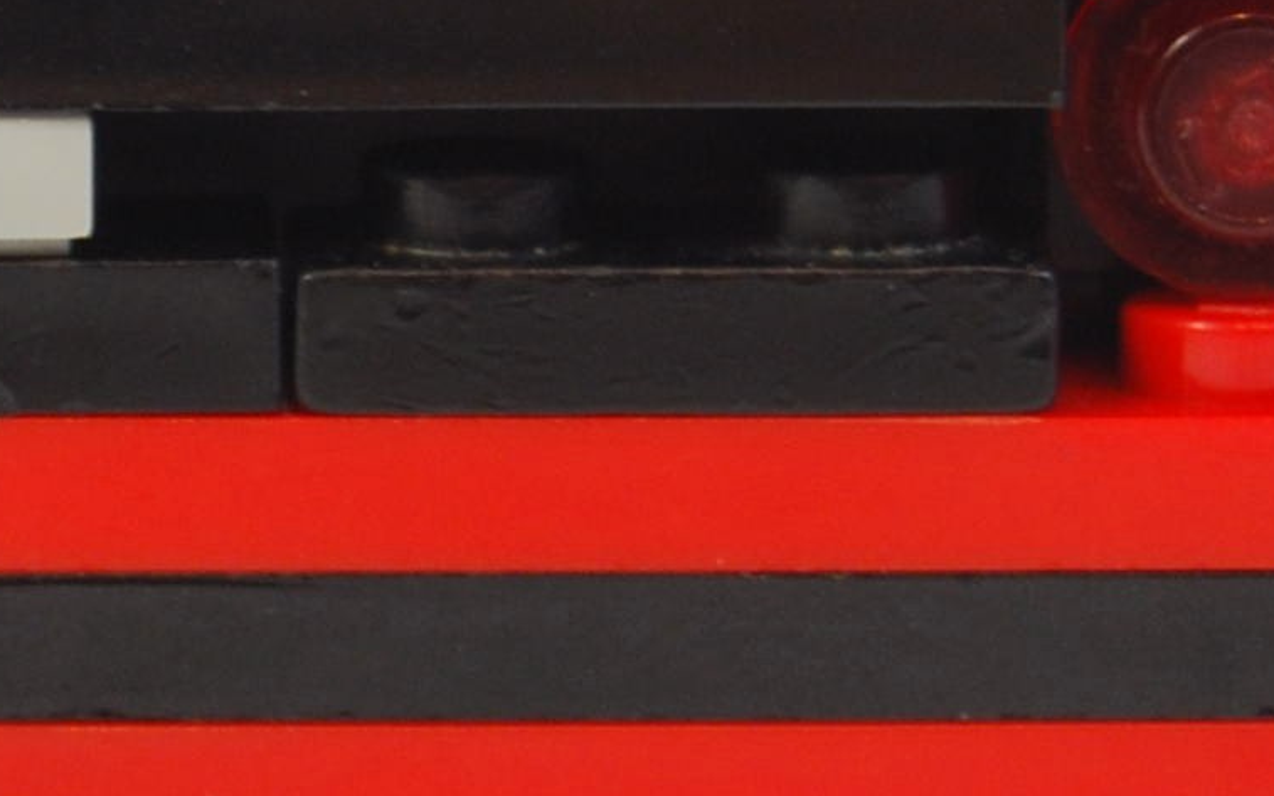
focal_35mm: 431
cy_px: 167
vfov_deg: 3.0
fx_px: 14950
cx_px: -50
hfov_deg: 4.9
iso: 220
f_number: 5.6
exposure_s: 1/60
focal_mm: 55
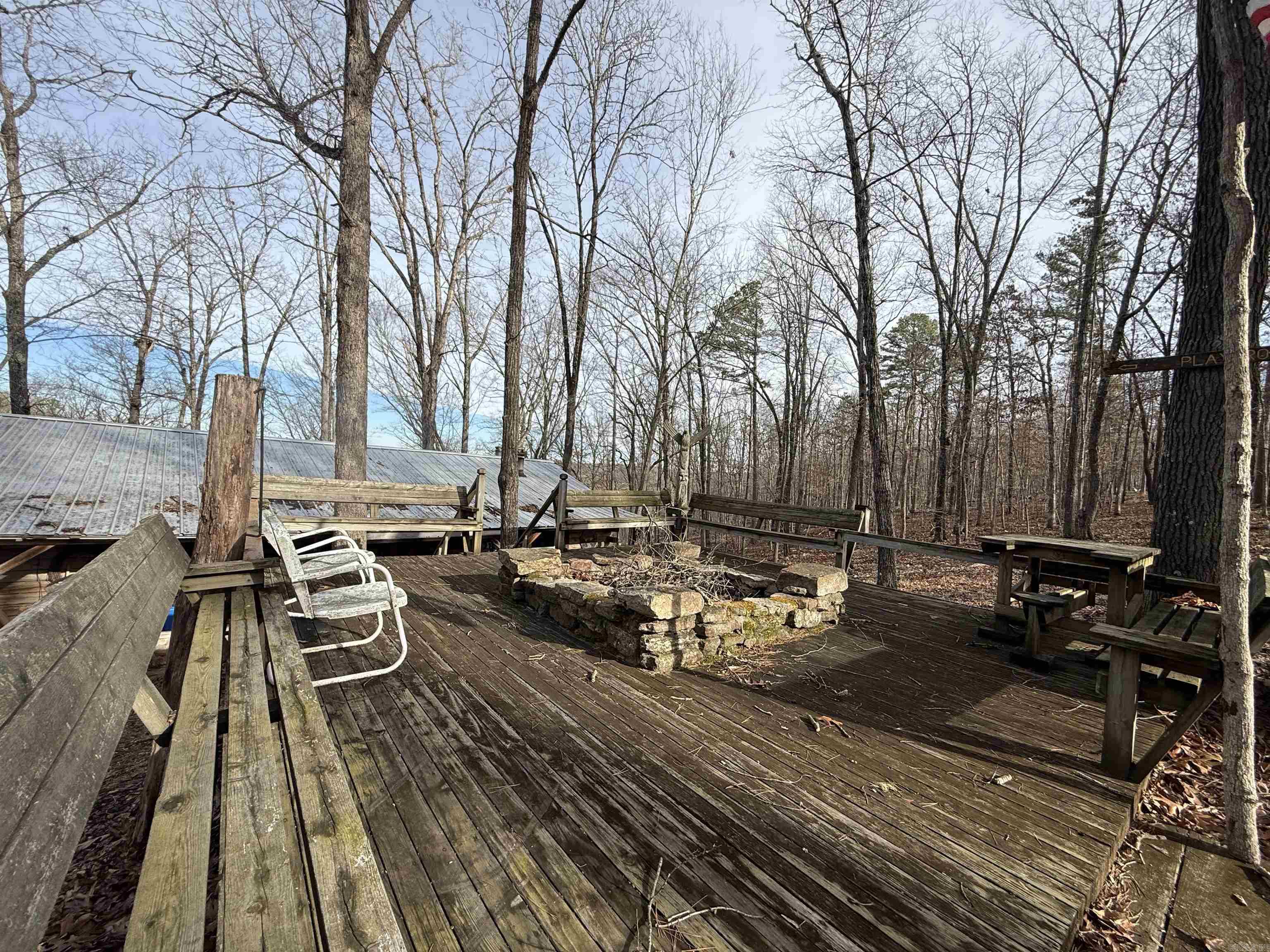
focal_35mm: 14
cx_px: 635
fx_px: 514
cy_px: 476
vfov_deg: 85.7
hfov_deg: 102.1
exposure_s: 1/1017
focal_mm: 2.22
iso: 50
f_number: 2.2
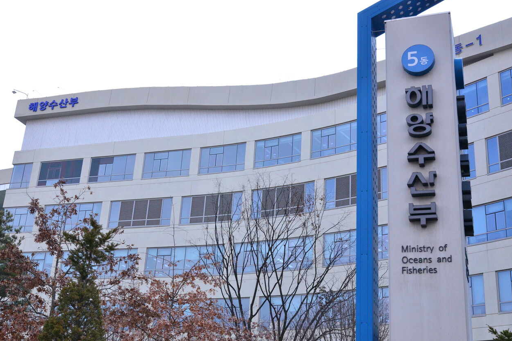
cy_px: 168
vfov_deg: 30.2
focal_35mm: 45
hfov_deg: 44.0
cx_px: 255
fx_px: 633
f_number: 5.6
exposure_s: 1/2500
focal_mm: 29
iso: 1600
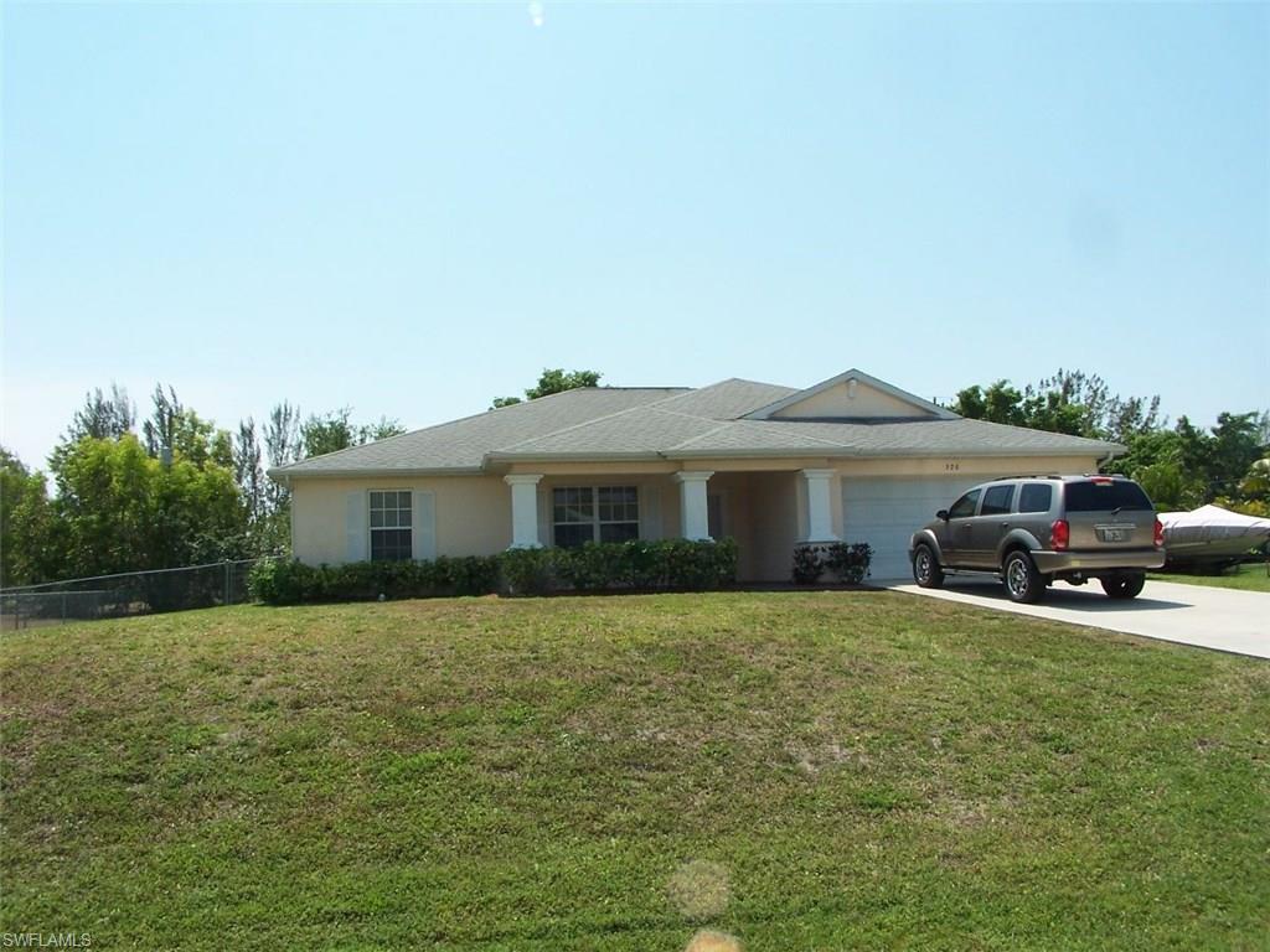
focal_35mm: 38
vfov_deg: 37.7
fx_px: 1394
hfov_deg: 49.0
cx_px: 635
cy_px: 476
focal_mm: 6.3
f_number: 5.6
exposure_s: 1/350
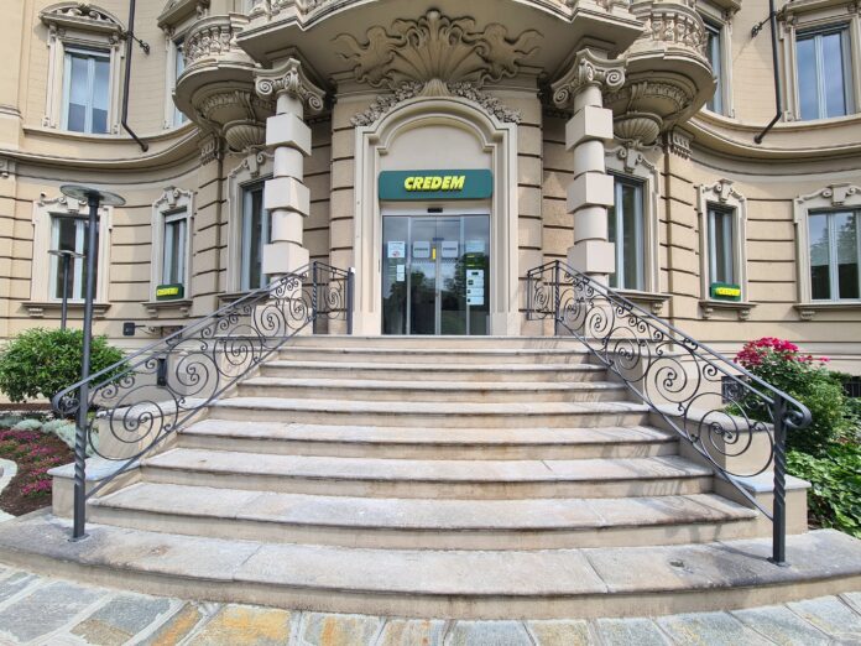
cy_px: 323
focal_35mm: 13
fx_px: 323
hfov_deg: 106.2
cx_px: 430
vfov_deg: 89.9
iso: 50
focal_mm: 2.2
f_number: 2.2
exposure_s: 1/920
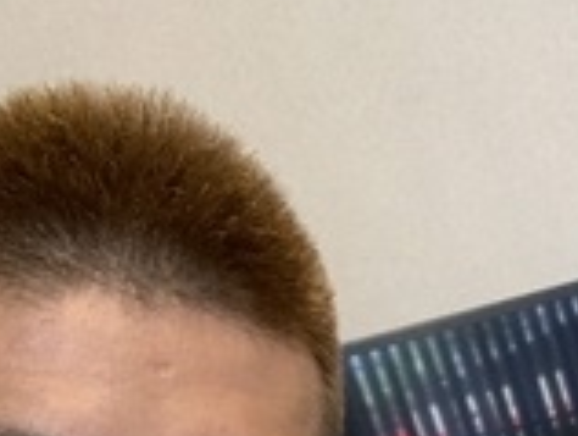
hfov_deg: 18.3
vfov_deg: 13.8
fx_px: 1689
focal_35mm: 101
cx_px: 724
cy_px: 650
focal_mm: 2.87
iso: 160
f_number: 2.2
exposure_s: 1/60
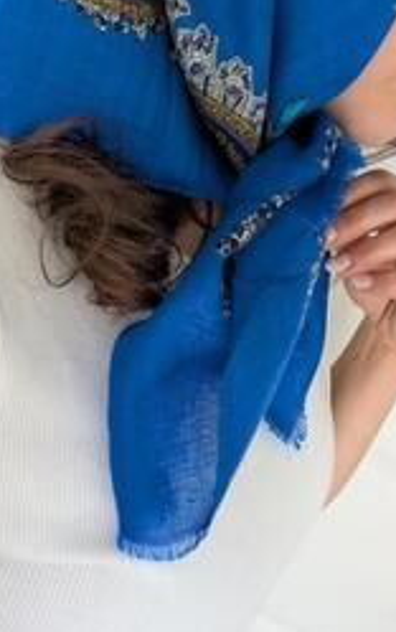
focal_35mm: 34
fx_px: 586
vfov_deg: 55.1
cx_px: 213
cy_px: 193
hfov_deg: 37.3
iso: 279
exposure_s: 1/120
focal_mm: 2.74
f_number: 2.2
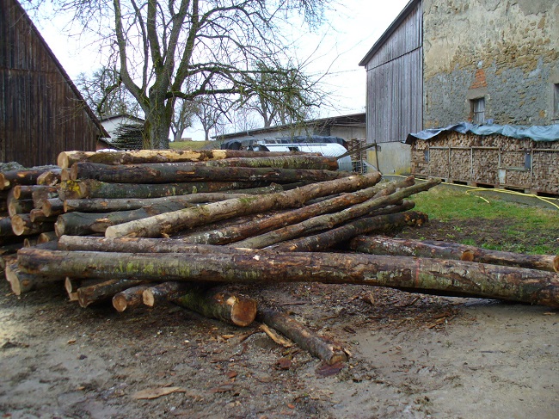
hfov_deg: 50.2
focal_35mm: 37
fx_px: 597
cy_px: 210
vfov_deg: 38.6
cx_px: 280
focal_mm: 6.1
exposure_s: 1/160
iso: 64
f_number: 2.8
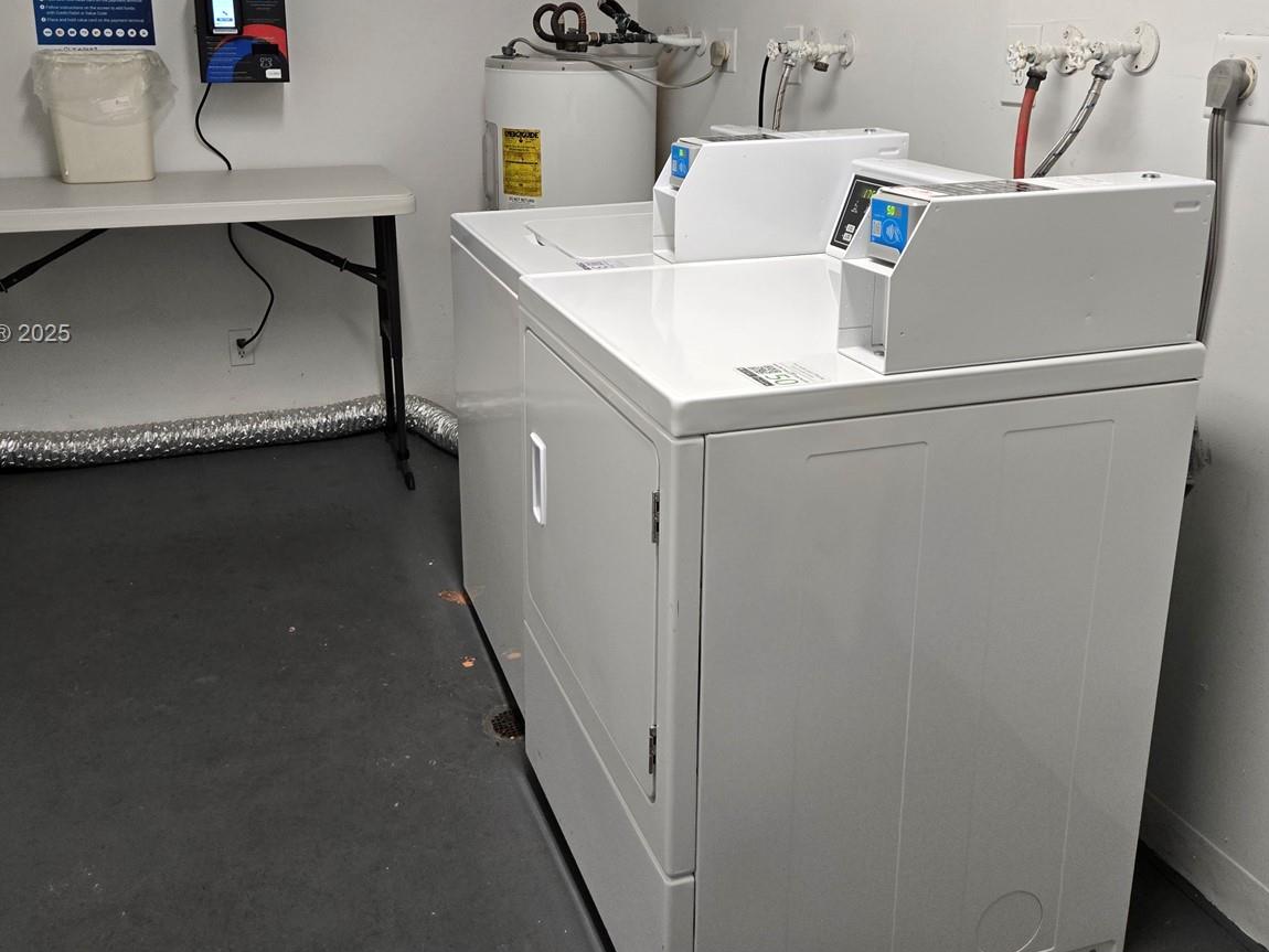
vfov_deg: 43.7
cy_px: 335
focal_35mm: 32
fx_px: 1173
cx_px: 600
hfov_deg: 56.8
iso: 200
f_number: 1.8
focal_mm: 5.4
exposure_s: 1/120
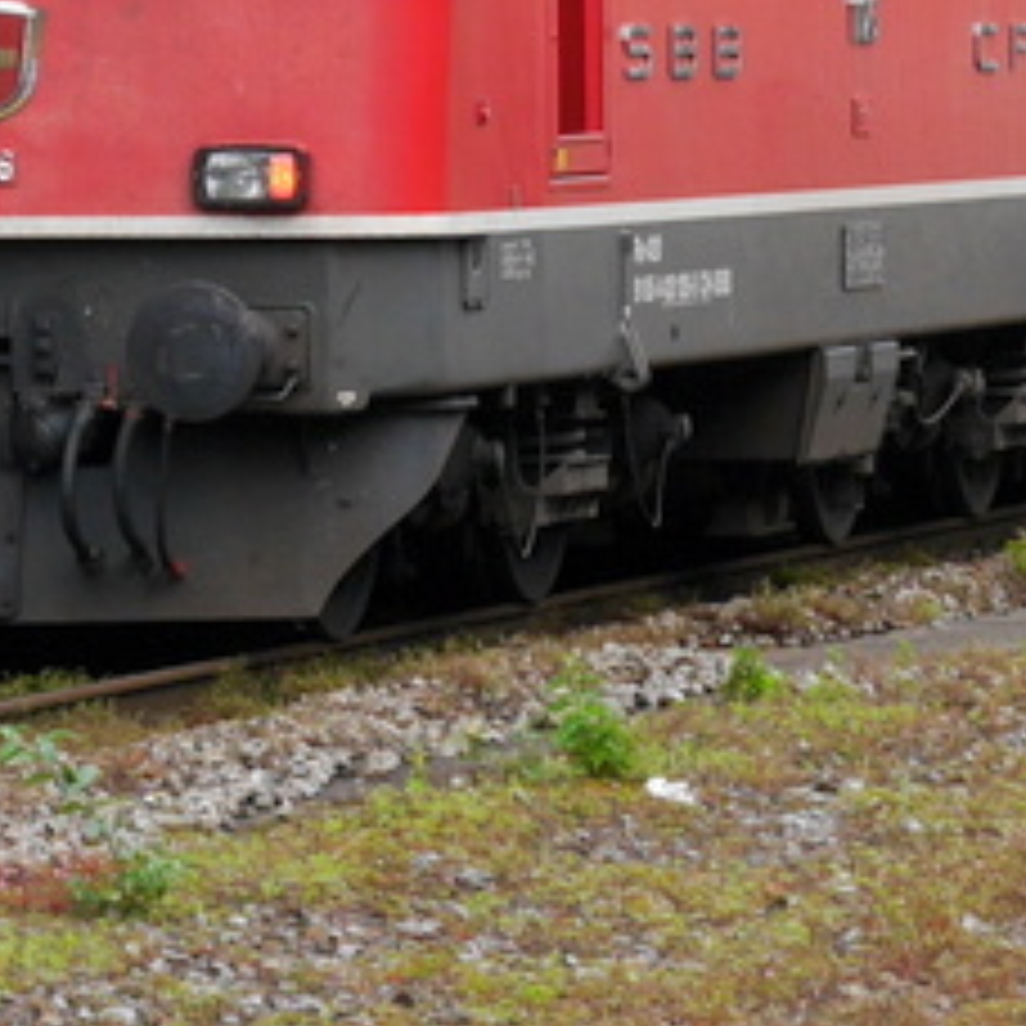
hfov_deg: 4.5
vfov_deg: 4.5
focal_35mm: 391
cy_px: 68
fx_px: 13111
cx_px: 639
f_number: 6.3
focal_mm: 42
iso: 160
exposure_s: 1/200
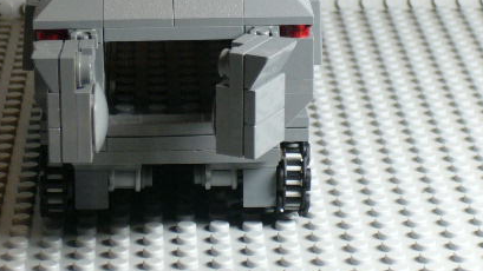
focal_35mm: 179
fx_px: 2292
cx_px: 190
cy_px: 24
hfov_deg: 12.0
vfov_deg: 6.8
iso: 100
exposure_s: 1/15
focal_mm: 17.4
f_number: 5
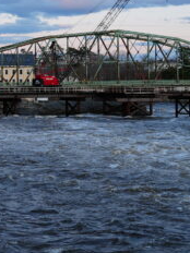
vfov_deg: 23.2
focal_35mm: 84
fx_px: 615
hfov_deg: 16.9
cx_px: -27
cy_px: 97
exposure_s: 1/60
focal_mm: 30
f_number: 4
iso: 125
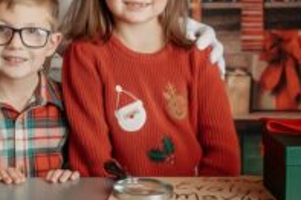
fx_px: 1028
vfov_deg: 11.1
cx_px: 17
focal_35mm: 123
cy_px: 34
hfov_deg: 16.4
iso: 160
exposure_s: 1/250
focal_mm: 42
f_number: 2.8
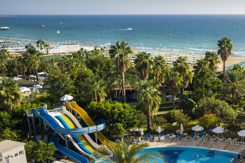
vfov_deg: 25.9
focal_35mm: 51
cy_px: 133
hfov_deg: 36.8
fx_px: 347
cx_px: 214
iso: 125
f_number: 5.6
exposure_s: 1/400
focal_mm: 26
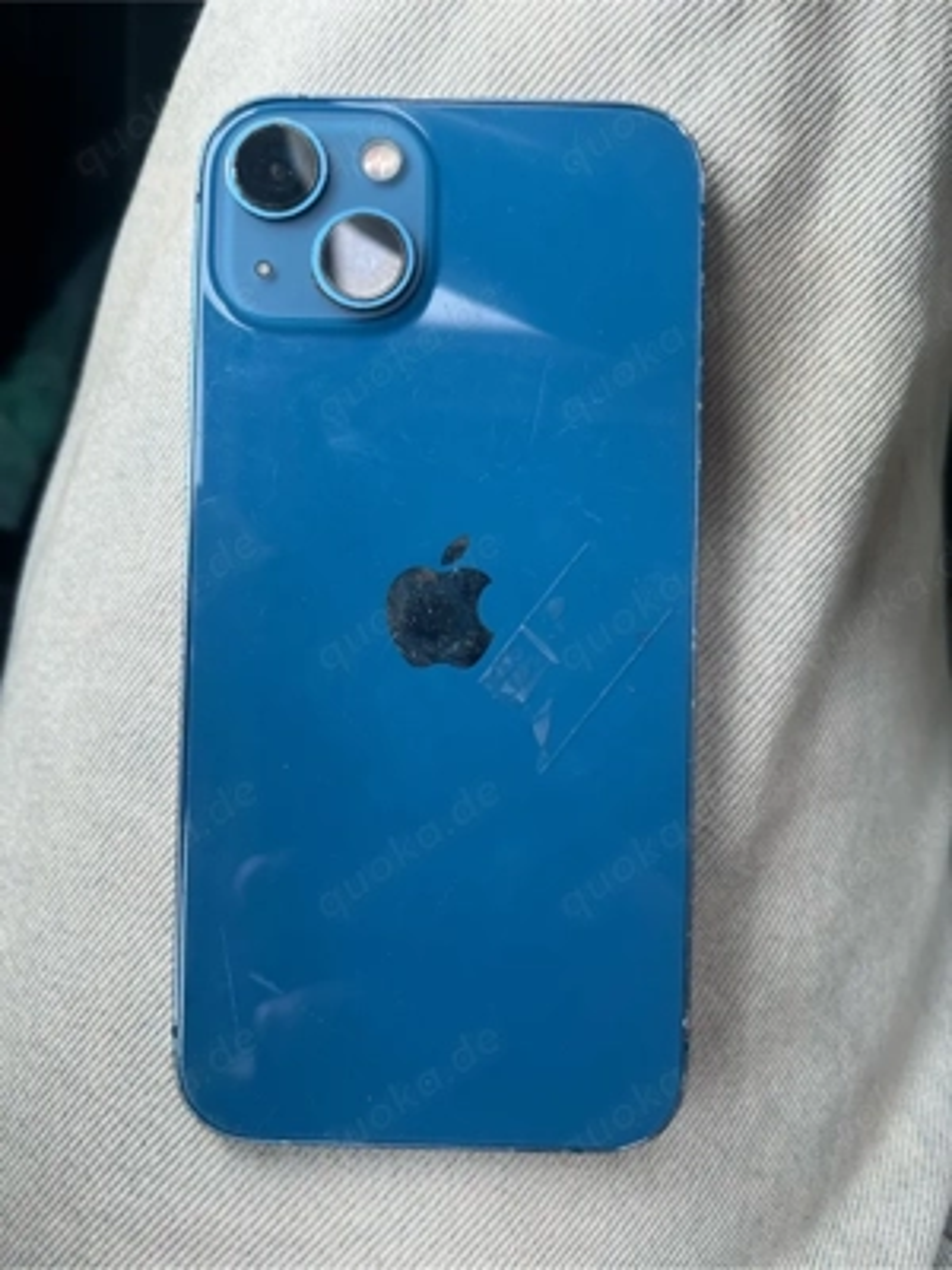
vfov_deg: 67.3
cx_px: 476
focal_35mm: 26
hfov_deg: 53.1
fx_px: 953
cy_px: 635
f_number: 1.5
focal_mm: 5.7
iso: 64
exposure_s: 1/121
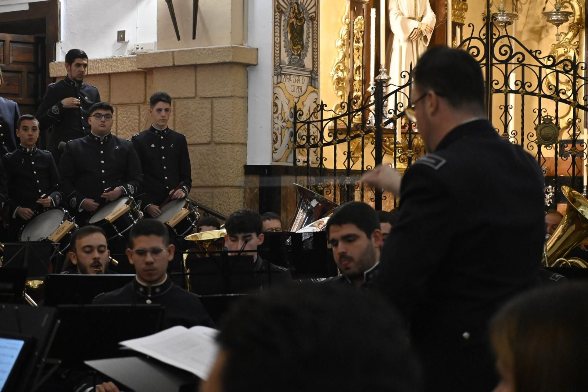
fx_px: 1299
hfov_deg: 25.5
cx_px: 294
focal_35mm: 80
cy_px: 196
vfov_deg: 17.2
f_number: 4.5
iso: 6400
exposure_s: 1/125
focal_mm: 53
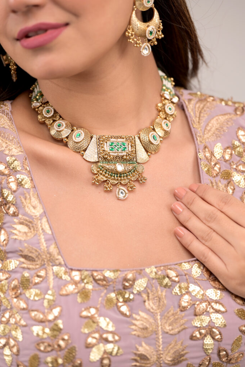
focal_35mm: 131
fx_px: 1336
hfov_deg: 10.5
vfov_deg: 15.6
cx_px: 123
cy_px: 183
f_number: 3.5
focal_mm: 130
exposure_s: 1/200
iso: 200
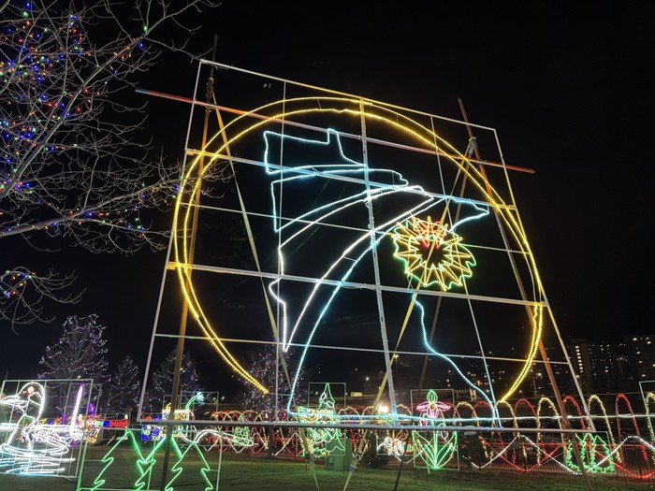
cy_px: 246
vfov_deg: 56.8
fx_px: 454
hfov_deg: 71.6
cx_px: 328
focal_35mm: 24
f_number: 1.78
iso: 640
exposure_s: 1/40
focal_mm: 6.76
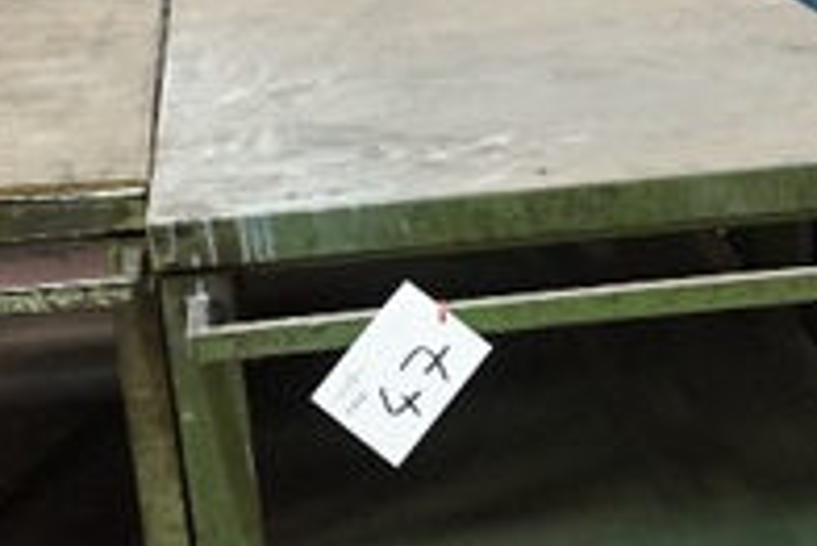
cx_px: 513
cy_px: 579
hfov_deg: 23.0
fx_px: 1999
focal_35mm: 88
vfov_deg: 15.2
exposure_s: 1/50
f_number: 3.5
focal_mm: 16
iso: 3200
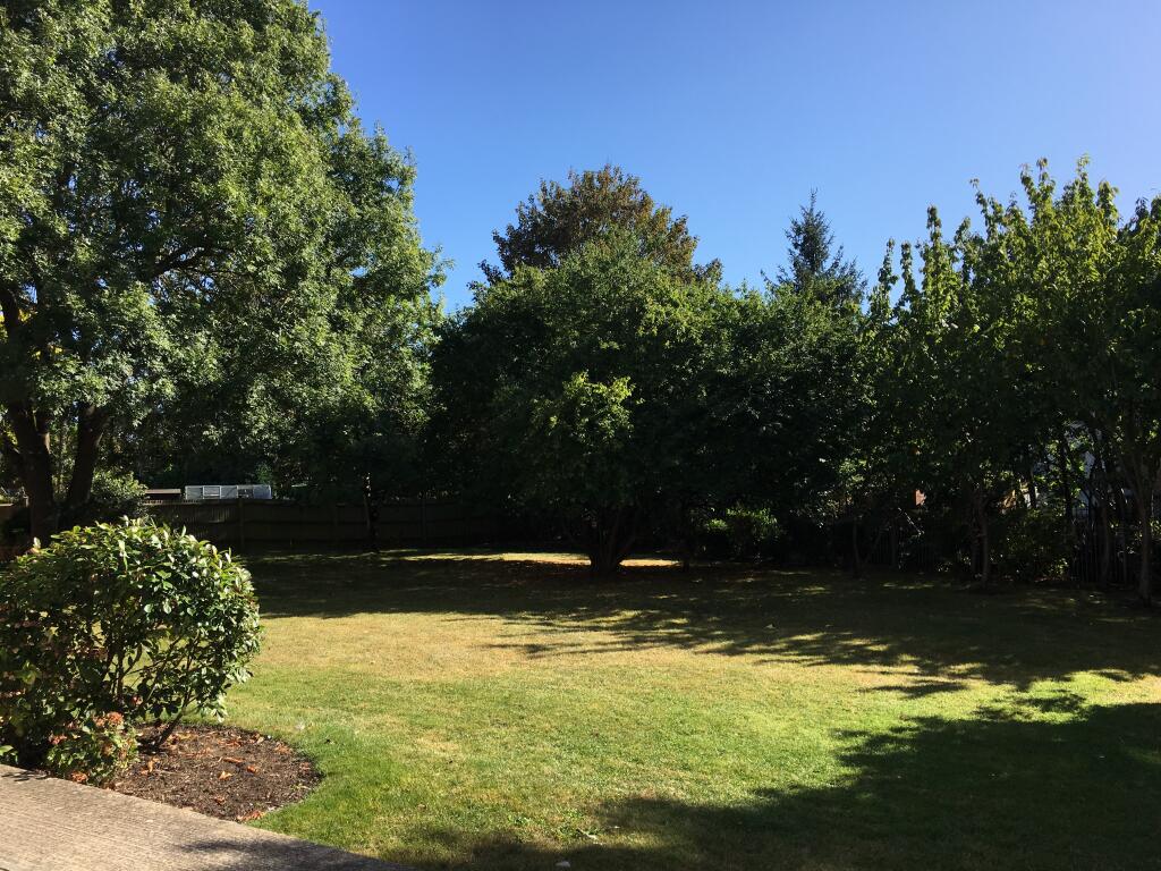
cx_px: 580
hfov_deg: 61.7
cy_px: 436
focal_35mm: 29
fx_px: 973
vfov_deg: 48.2
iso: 25
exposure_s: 1/1040
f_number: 2.2
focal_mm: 4.15
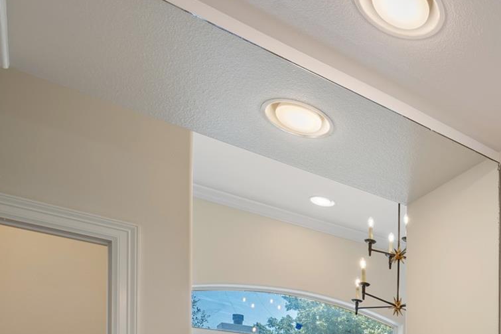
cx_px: 589
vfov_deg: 28.6
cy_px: 436
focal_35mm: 38
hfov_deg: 38.6
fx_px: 529
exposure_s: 1/6
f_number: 8
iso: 100
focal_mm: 14
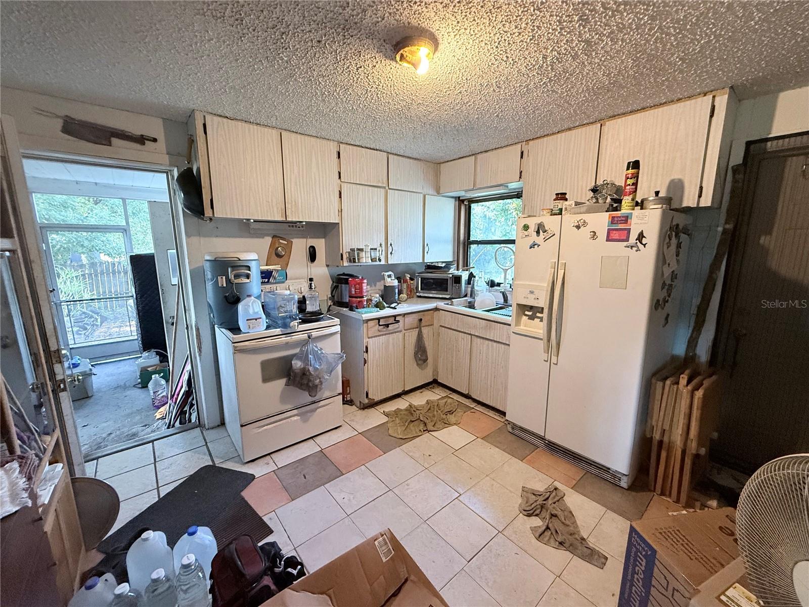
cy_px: 304
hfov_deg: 102.1
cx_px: 404
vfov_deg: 85.7
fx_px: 327
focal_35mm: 14
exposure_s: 1/60
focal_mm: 2.22
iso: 500
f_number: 2.2
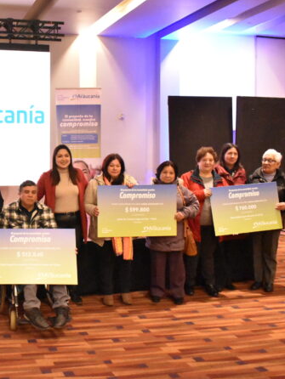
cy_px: 192
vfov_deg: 42.9
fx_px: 483
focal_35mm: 44
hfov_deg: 31.4
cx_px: 31
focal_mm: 20
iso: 12800
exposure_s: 1/80
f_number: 4.5
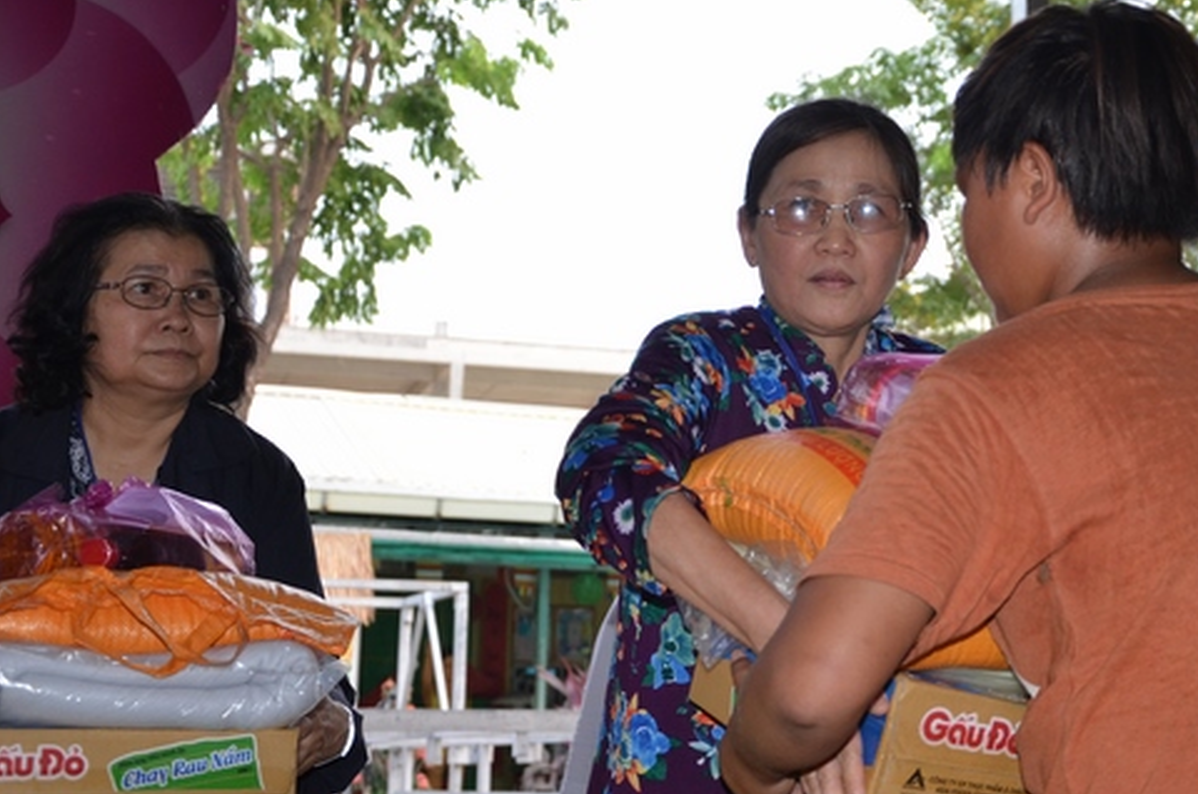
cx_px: 809
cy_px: 383
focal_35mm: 65
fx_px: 2159
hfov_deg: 30.8
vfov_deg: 20.8
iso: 640
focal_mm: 32
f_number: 4.5
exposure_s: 1/100
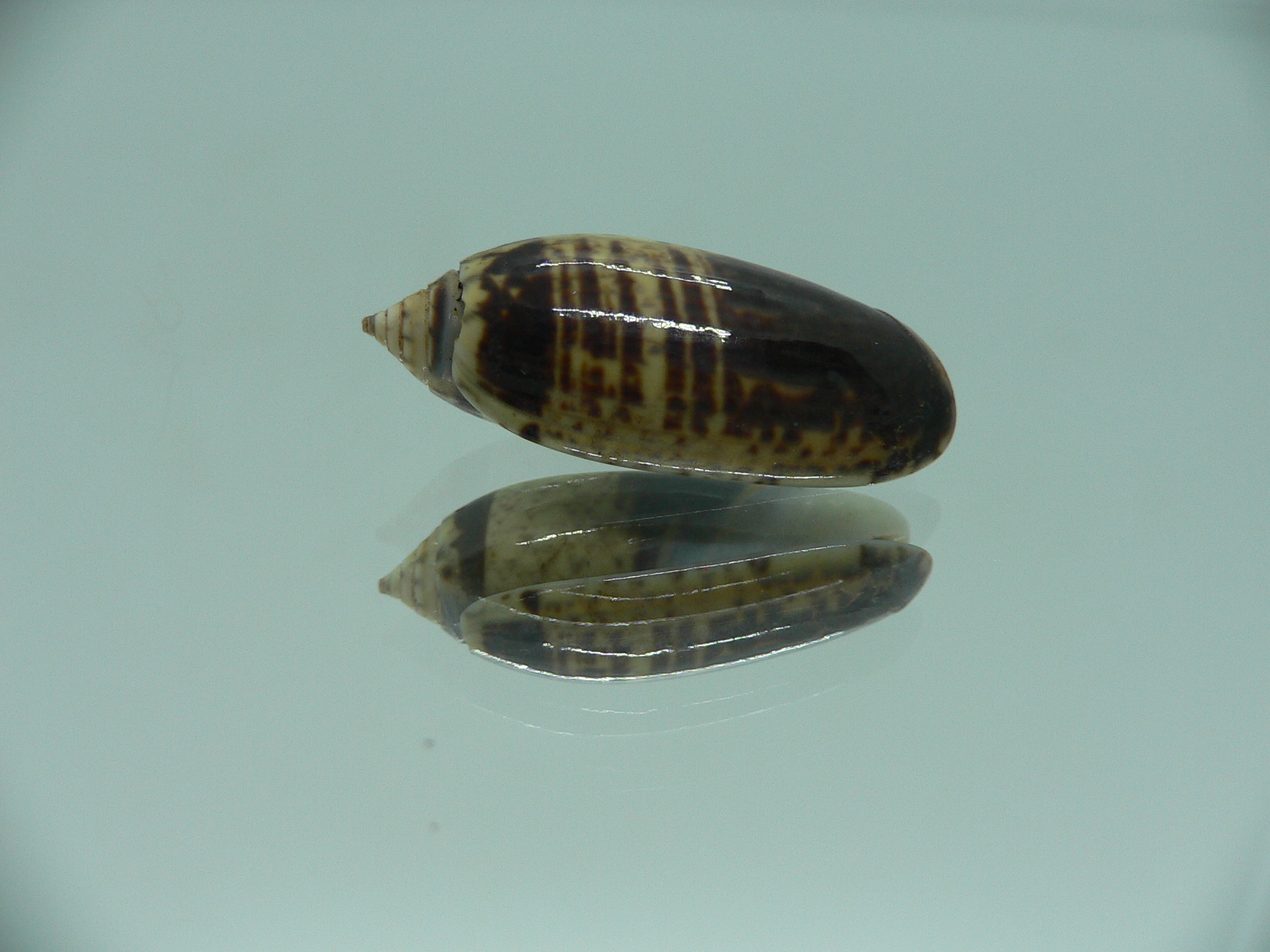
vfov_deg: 40.7
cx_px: 635
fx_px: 1284
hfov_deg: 52.6
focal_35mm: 35
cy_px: 476
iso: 80
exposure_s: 1/60
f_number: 2.8
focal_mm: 4.6
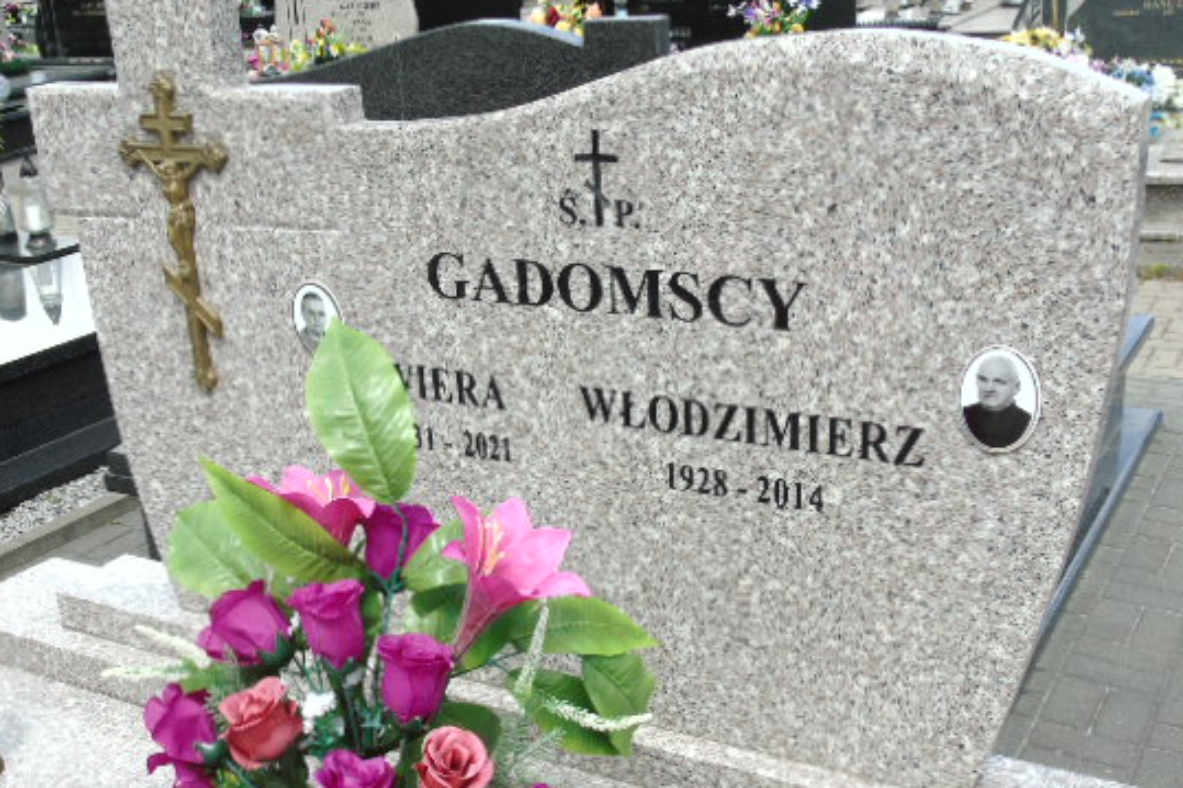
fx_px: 1380
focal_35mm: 42
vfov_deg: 31.8
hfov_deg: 46.4
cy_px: 479
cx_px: 549
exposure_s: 1/500
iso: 80
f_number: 3.8
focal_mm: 6.1
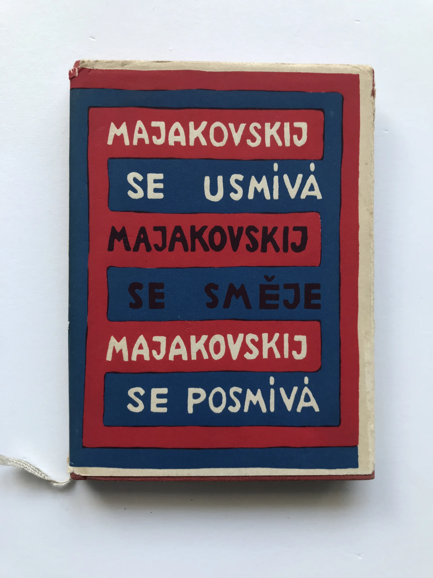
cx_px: 216
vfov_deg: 63.4
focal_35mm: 28
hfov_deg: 49.7
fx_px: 467
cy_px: 289
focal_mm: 3.99
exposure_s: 1/50
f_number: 1.8
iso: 25
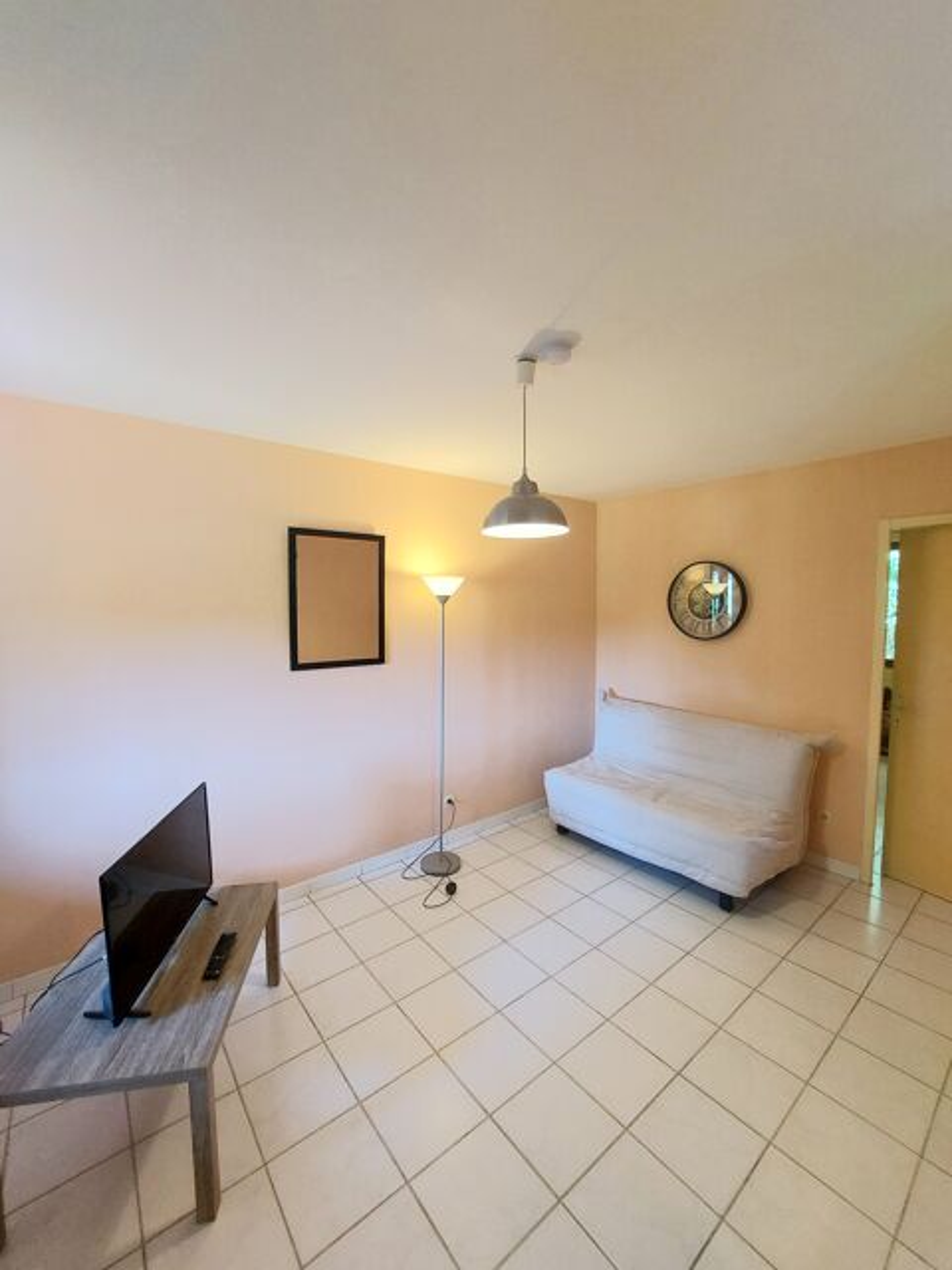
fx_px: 477
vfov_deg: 106.2
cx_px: 476
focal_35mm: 13
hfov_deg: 89.9
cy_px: 635
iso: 125
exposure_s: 1/50
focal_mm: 1.74
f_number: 2.2
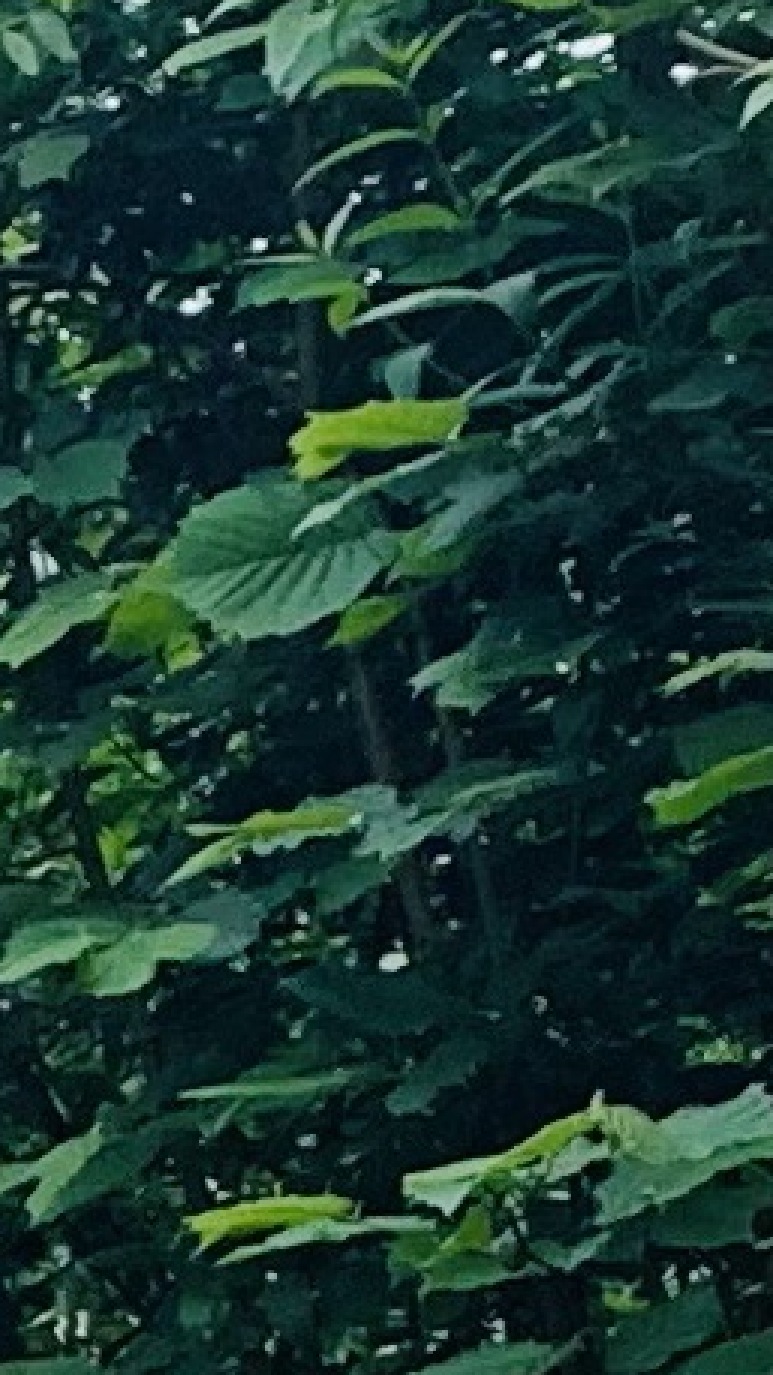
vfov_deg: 8.1
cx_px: -3245
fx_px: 9111
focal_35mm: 250
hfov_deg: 4.2
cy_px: 3084
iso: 25
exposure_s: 1/300
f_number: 1.8
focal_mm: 4.25
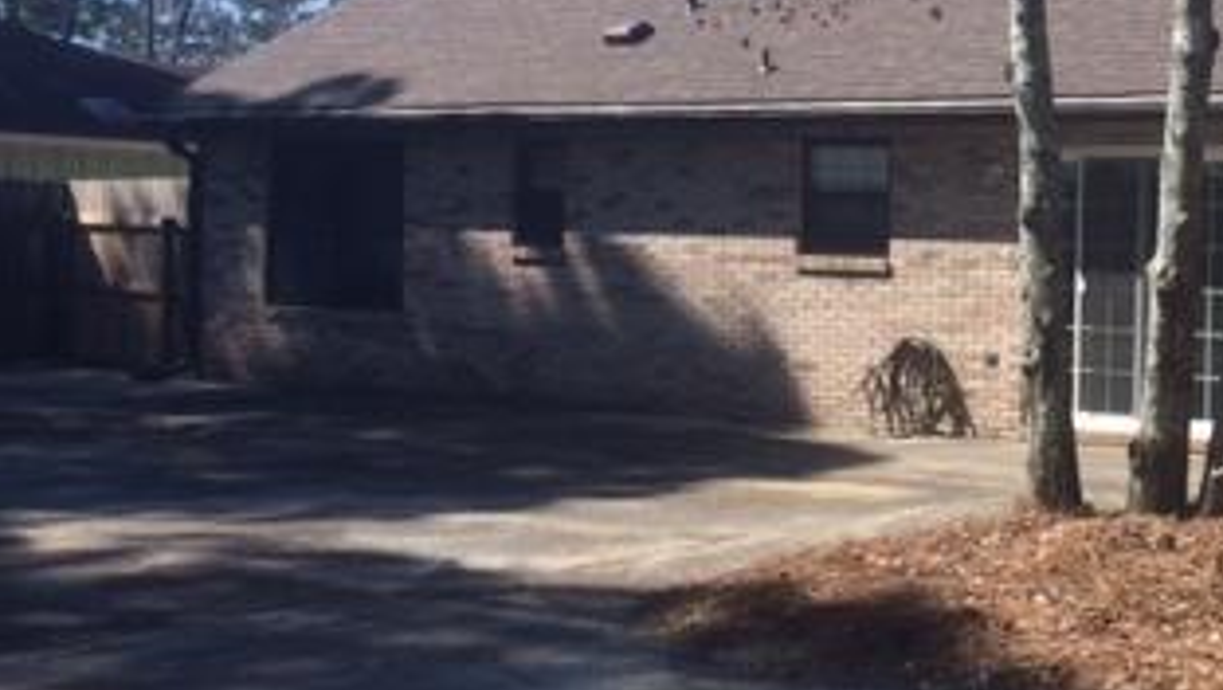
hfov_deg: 29.9
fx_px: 2174
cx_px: 1125
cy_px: 223
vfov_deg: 18.0
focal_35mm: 67
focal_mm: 4.12
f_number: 2.2
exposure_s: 1/1520
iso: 32
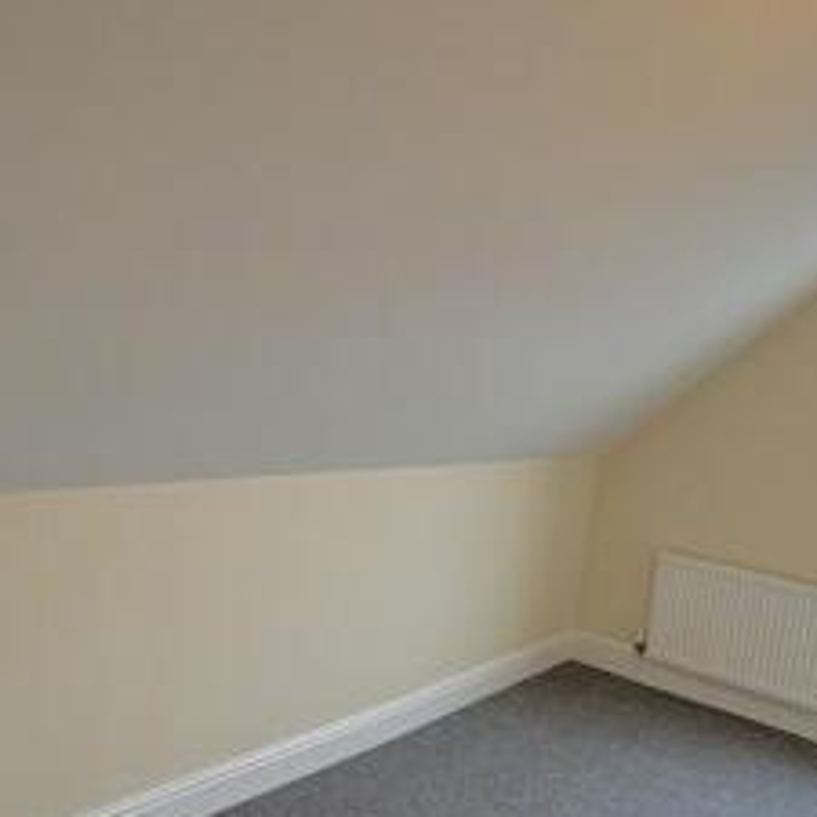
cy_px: 492
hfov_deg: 51.0
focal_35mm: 32
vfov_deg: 50.8
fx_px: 854
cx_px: 448
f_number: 2.2
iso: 200
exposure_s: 1/99
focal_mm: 2.22
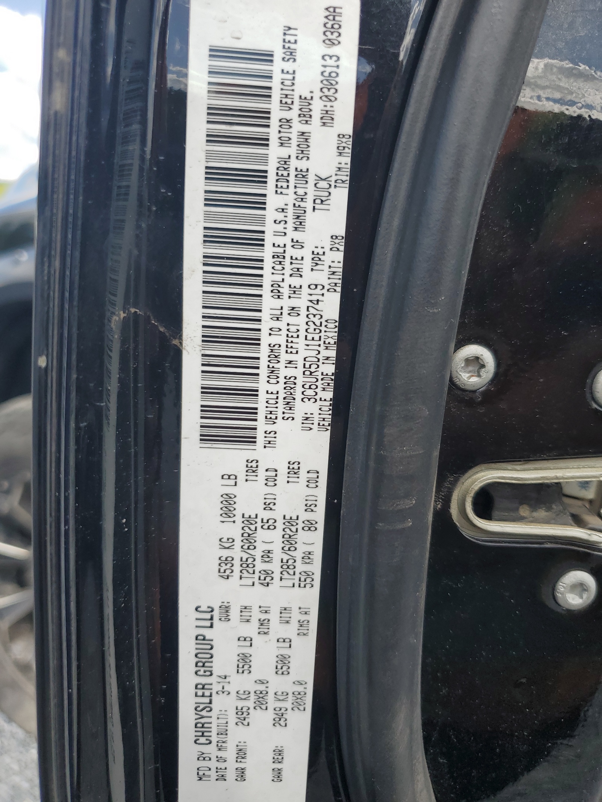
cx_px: 301
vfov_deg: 67.3
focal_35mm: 26
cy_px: 401
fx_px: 603
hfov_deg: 53.1
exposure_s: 1/1111
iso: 50
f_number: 1.5
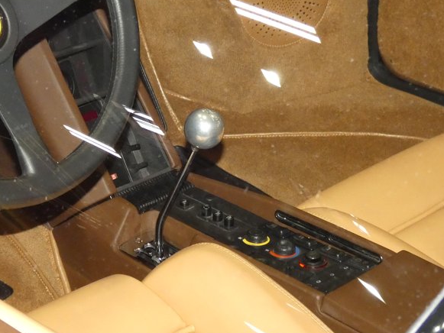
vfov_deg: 13.3
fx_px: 1424
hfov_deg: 17.6
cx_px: 85
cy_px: 94
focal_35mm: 111
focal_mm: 11.3
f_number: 4.2
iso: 800
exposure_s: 1/60
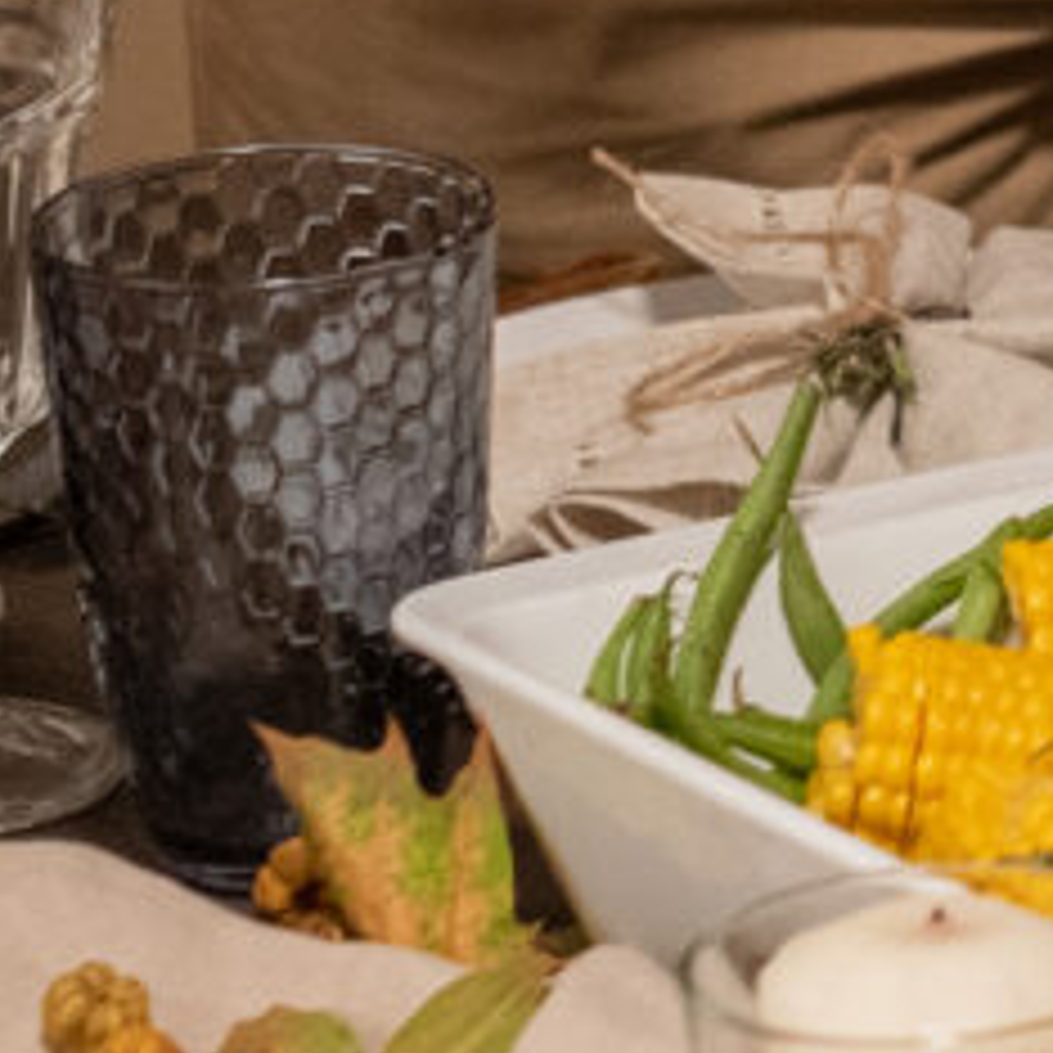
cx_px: 2624
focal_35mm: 464
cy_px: -1550
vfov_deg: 3.7
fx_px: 15969
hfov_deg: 3.7
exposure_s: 1/160
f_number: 3.2
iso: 800
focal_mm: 50
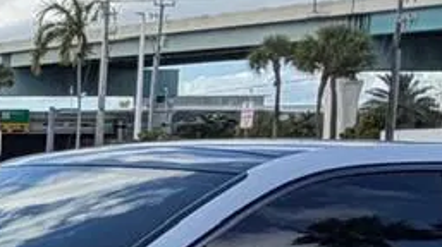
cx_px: -411
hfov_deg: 17.2
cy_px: 273
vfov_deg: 12.5
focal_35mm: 95
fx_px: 1112
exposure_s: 1/651
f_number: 2.2
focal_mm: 2.22
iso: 40
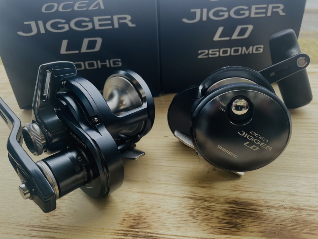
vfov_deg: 53.1
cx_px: 159
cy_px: 120
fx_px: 239
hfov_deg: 67.3
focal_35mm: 26
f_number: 1.6
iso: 32
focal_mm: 4.2
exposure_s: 1/121
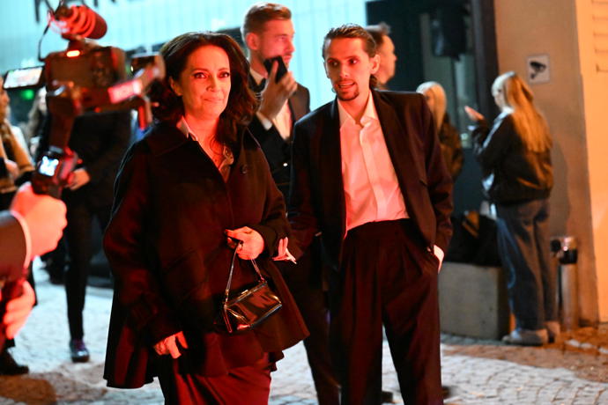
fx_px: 1216
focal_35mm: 72
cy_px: 202
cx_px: 304
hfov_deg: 28.1
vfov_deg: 18.9
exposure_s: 1/60
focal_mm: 72
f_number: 3.2
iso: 20000
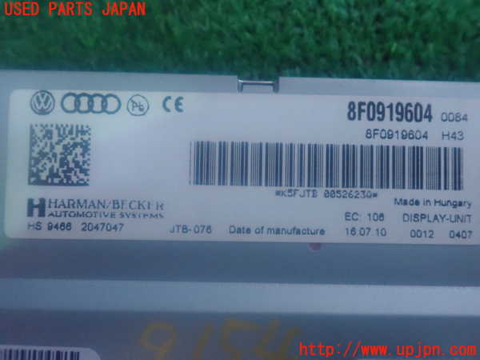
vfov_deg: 46.8
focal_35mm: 30
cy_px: 180
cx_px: 240
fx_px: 416
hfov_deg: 60.0
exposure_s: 1/30
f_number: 2.3
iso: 1250
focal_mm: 5.5
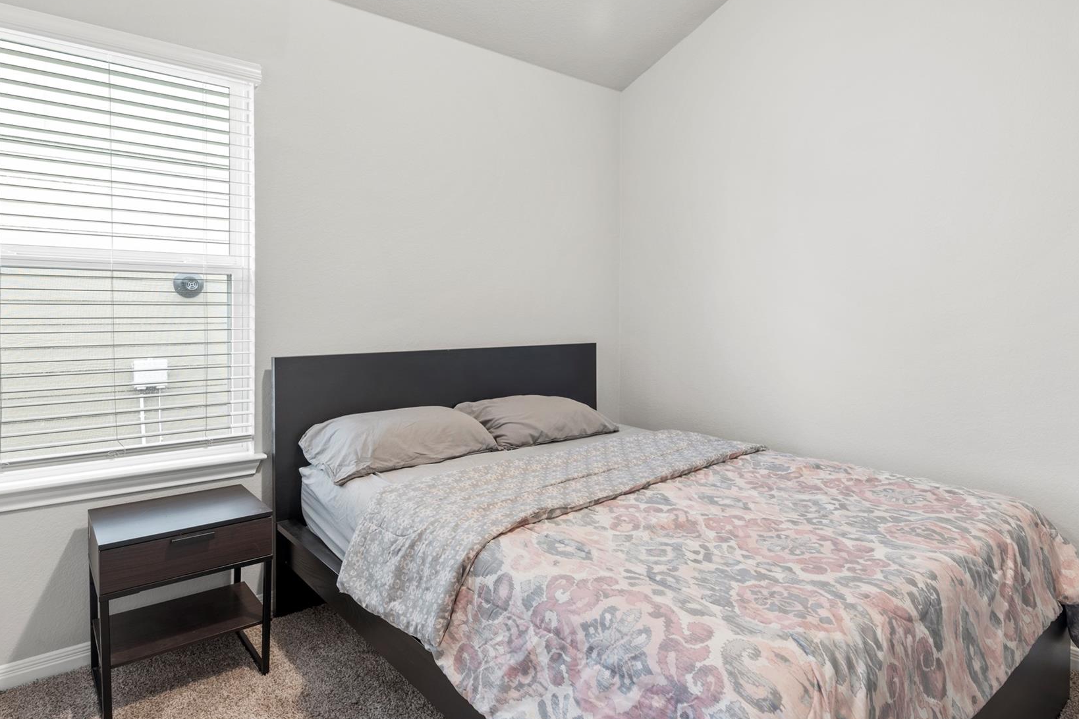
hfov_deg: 83.9
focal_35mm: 20
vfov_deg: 61.8
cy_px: 324
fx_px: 599
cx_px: 567
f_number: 8
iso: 100
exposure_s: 2
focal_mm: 16
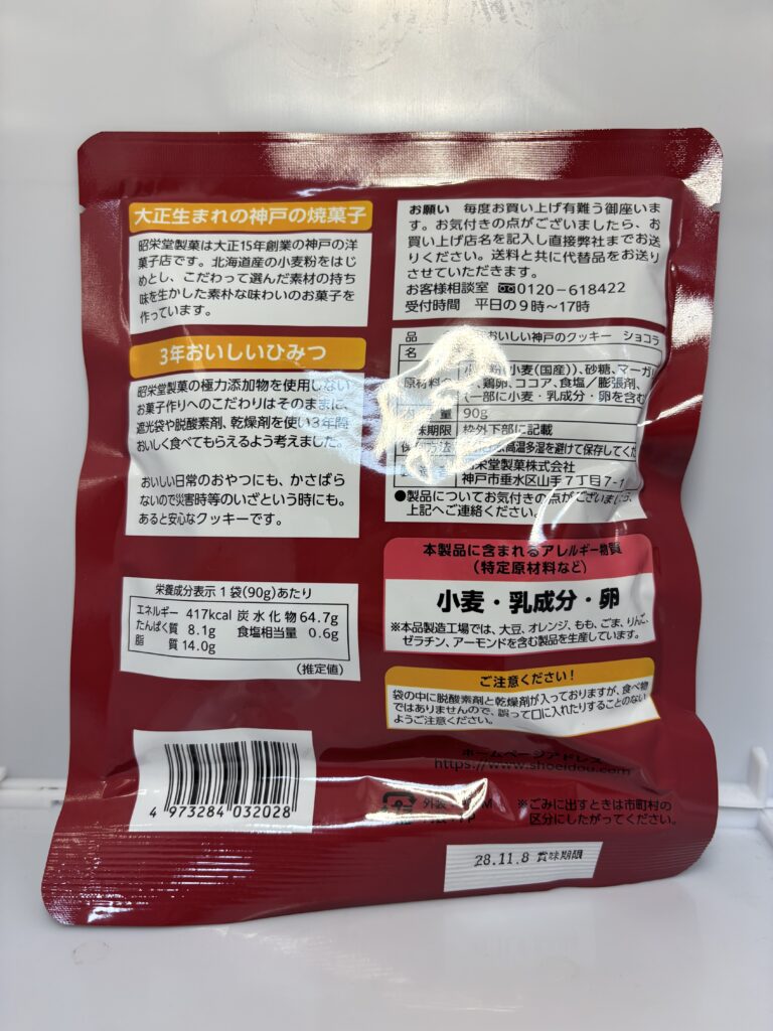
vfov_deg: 67.3
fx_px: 774
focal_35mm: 26
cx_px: 386
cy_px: 516
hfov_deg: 53.1
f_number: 1.6
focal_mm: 5.96
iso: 50
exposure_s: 1/120
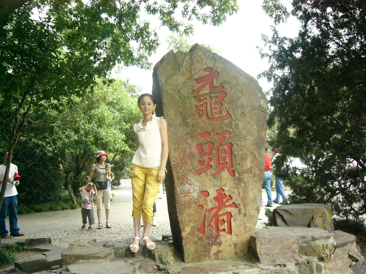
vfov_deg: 40.7
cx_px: 183
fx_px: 370
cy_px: 137
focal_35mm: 35
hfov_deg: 52.6
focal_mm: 5.8
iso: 200
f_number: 2.8
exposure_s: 1/320
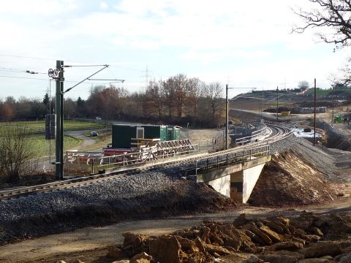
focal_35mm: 62
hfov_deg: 31.2
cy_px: 132
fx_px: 629
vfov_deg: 23.7
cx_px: 176
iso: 100
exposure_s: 1/400
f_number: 4
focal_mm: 6.3
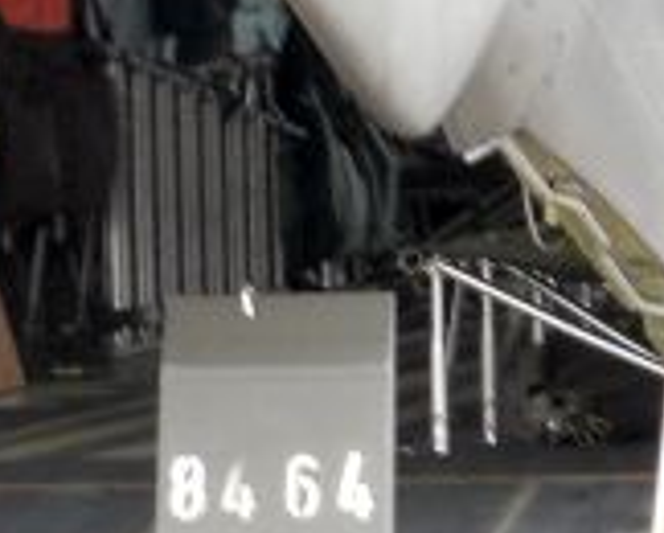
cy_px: 213
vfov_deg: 3.4
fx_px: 9031
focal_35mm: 459
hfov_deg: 4.2
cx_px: -213
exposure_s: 1/30
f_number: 5.3
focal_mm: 17.48
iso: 125
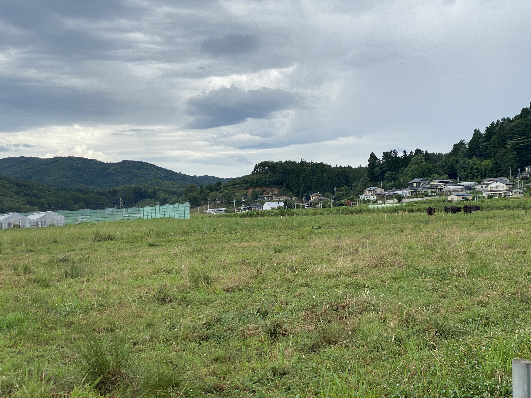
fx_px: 798
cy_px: 199
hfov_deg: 36.8
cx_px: 266
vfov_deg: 28.0
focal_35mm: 52
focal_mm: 6
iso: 20
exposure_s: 1/1115
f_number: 2
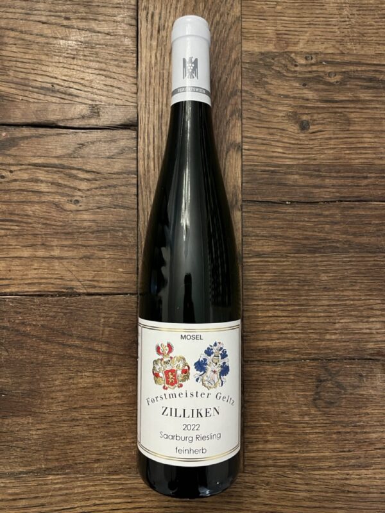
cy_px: 256
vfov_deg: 67.3
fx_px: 386
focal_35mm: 26
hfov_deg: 53.1
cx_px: 192
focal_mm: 5.1
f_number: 1.6
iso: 400
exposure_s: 1/50
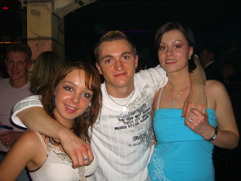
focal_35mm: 38
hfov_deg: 49.0
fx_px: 265
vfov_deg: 37.7
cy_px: 90
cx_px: 120
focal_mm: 7.9
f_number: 2.8
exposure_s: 1/60
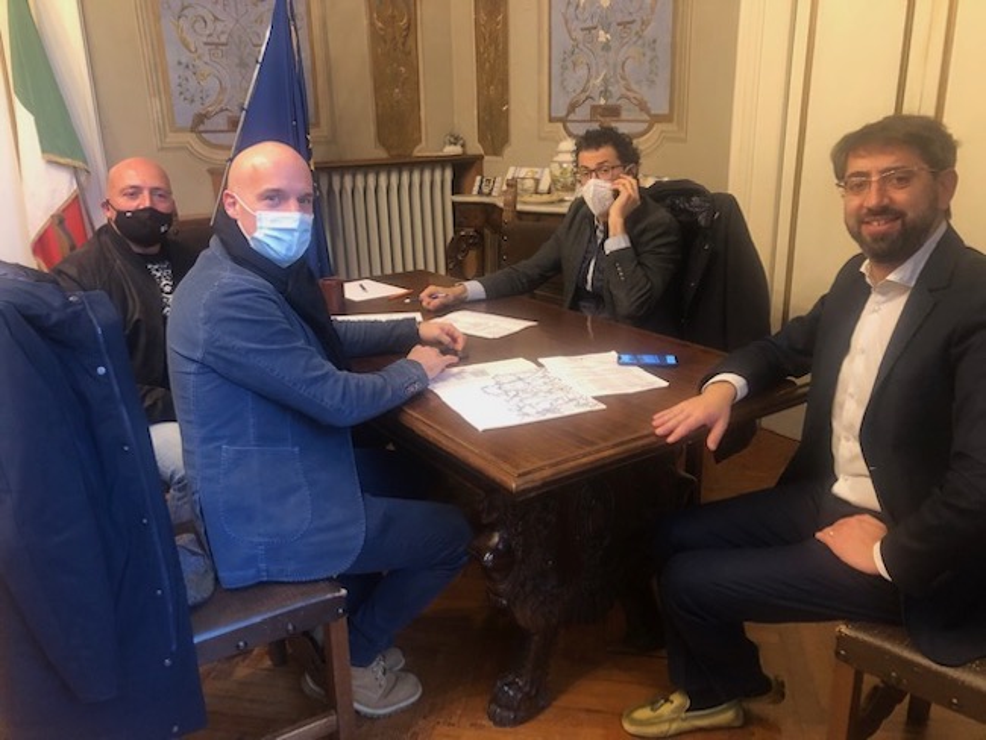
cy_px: 370
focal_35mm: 28
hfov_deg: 63.4
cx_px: 493
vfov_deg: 49.8
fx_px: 798
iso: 100
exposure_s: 1/15
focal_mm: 3.99
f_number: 1.8
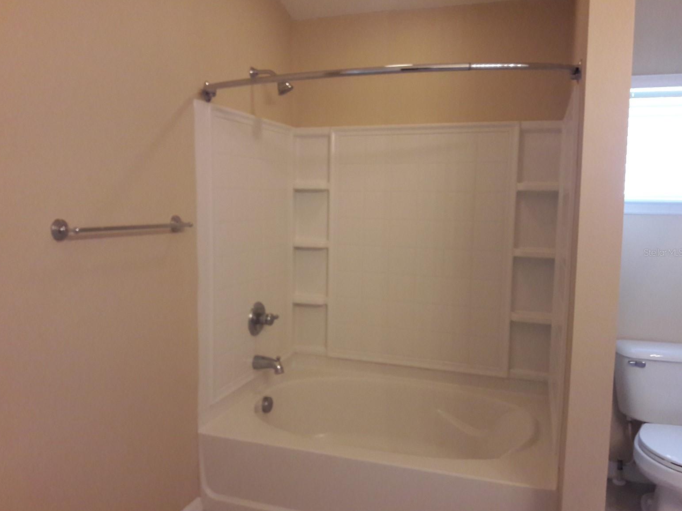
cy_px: 252
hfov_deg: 61.6
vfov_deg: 48.2
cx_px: 332
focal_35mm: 29
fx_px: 571
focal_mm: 3.7
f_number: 1.9
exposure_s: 1/33
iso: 160
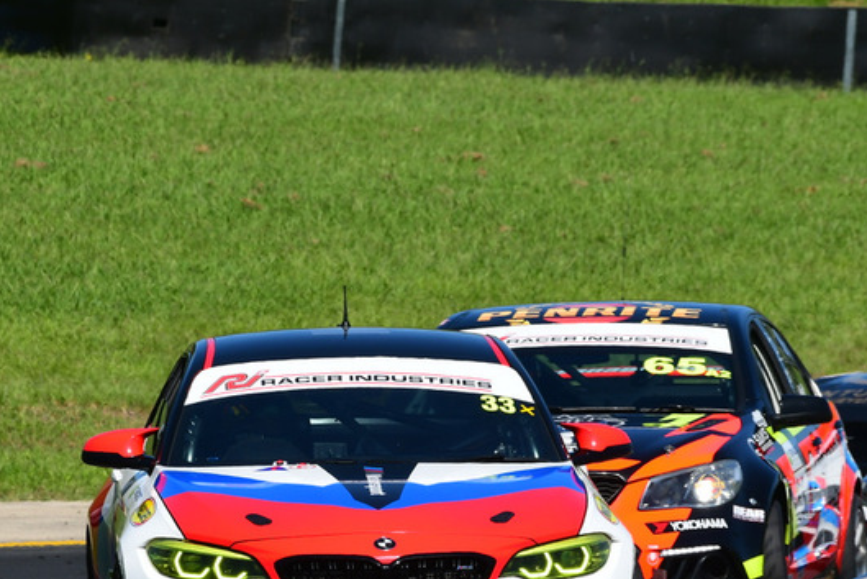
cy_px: 425
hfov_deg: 3.1
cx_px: 326
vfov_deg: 2.1
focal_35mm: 658
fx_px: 15850
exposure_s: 1/640
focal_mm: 290
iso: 320
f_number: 11
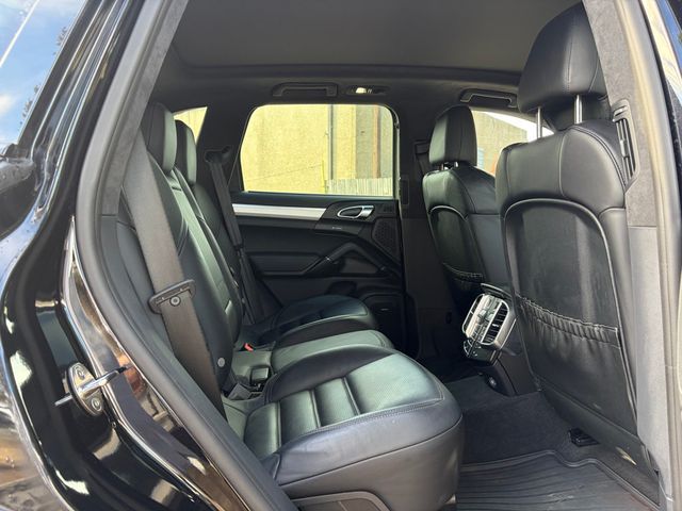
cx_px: 341
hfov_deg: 67.3
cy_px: 256
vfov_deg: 53.1
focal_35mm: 26
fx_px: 512
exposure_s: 1/103
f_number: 1.6
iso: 125
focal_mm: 5.96
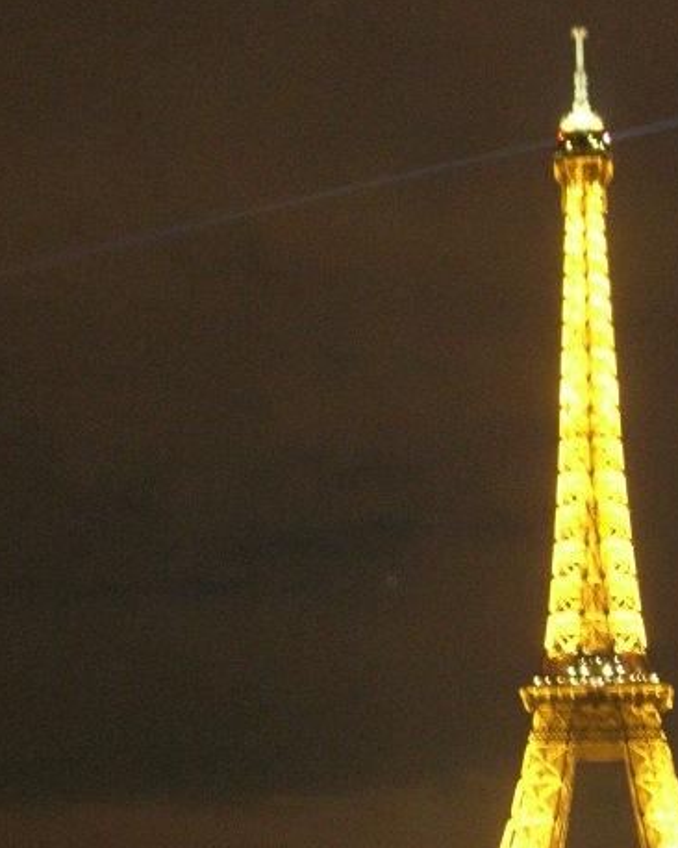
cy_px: 730
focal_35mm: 83
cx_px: 556
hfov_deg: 18.3
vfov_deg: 22.6
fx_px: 2083
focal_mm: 7.8
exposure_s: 1/2.2
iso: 200
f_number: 2.8
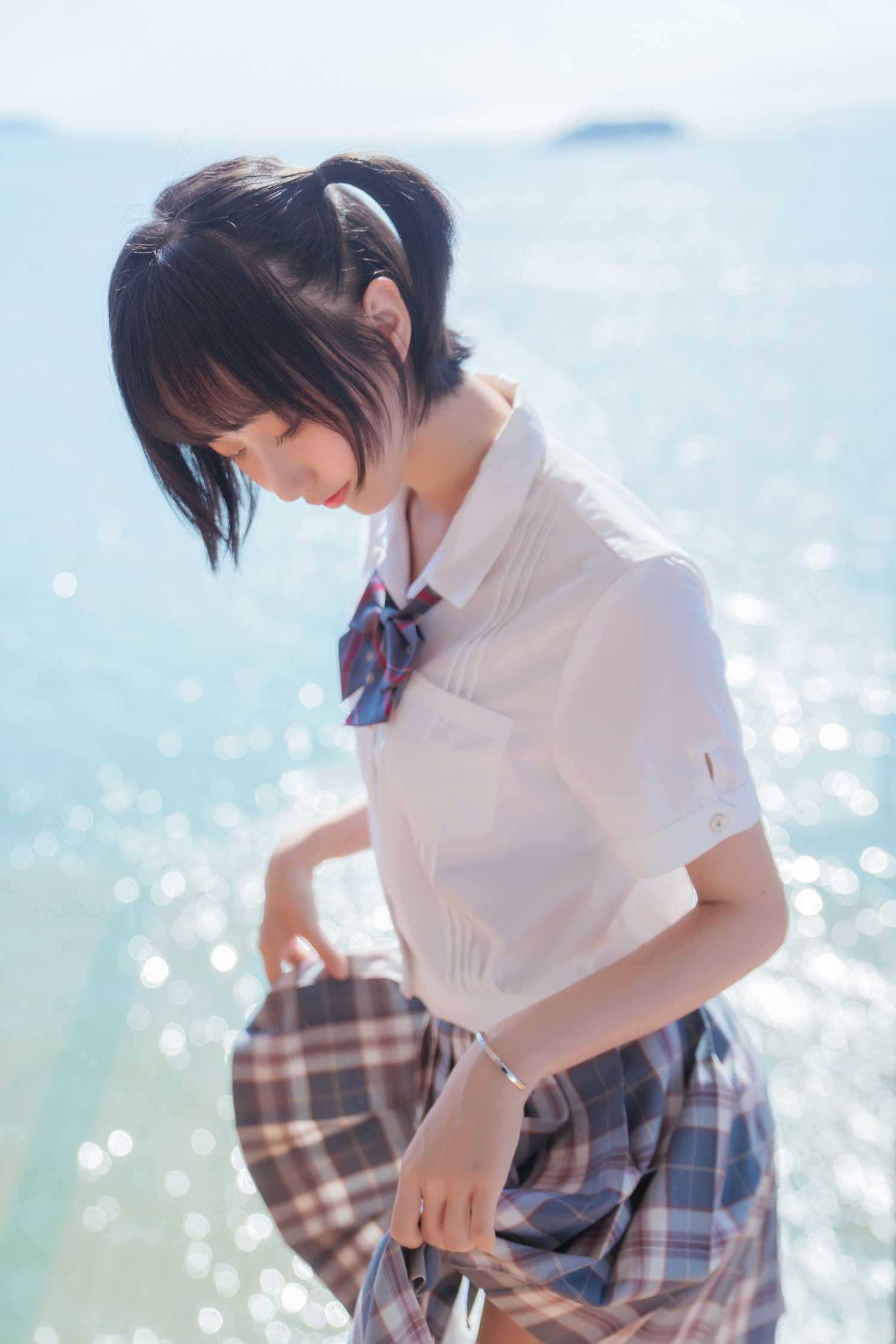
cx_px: 448
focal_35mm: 45
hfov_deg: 29.9
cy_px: 672
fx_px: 1679
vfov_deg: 43.6
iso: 160
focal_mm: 45
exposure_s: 1/1000
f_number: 2.8
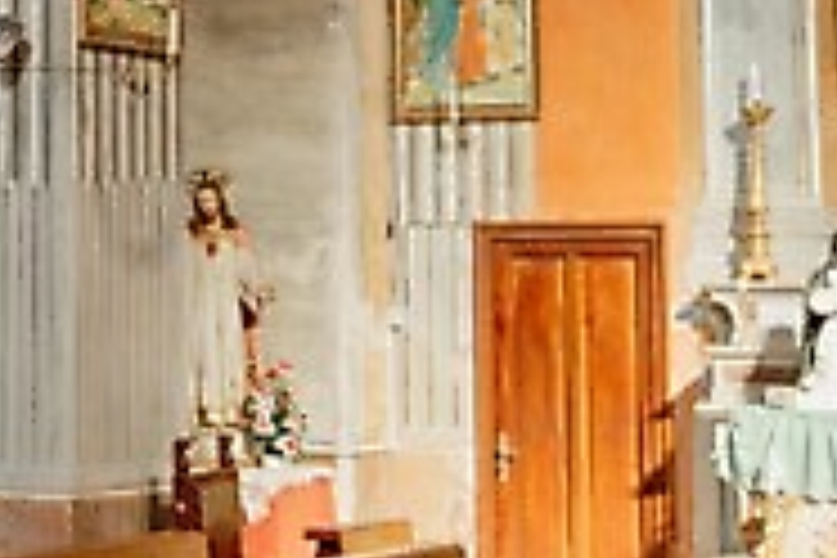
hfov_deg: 16.3
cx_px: -148
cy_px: 18
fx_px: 2813
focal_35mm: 121
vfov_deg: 11.2
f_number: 1.6
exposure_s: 1/200
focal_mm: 50
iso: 500
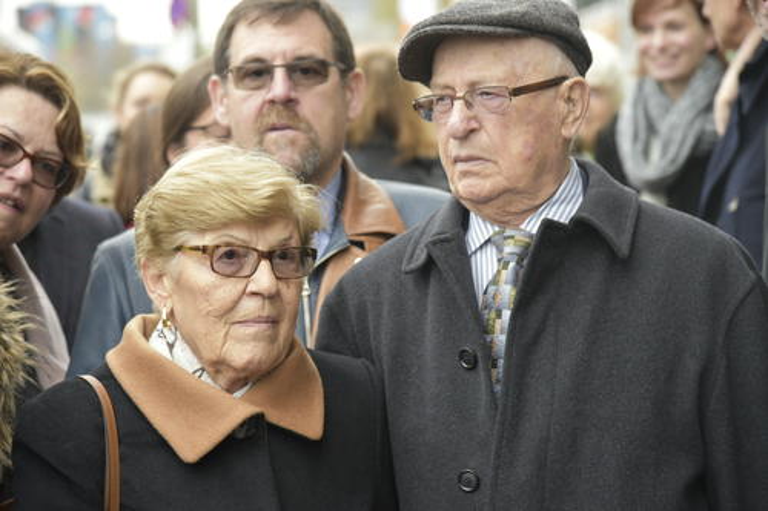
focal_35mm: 120
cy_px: 256
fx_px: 2559
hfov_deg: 17.1
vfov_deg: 11.4
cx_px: 384
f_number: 5
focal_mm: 120
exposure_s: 1/100
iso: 1600
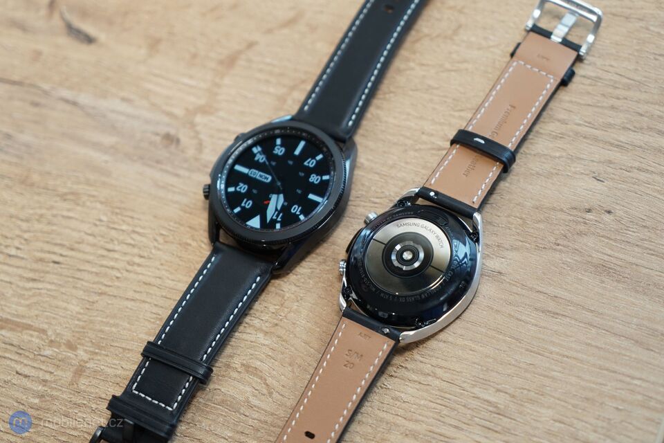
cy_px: 222
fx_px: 1291
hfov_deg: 28.8
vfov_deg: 19.5
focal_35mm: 70
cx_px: 332
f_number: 4
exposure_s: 1/125
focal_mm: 70
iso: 800
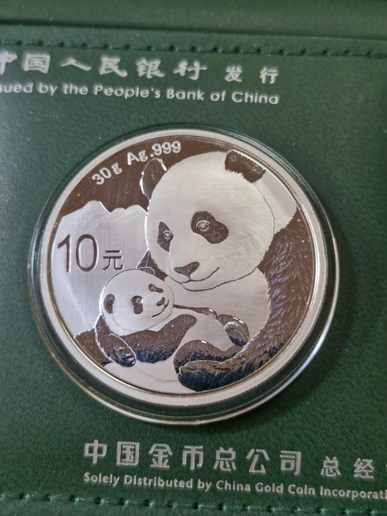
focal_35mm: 56
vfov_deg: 34.3
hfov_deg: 26.1
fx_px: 835
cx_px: 194
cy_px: 258
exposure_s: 1/223
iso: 50
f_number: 1.6
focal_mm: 5.56
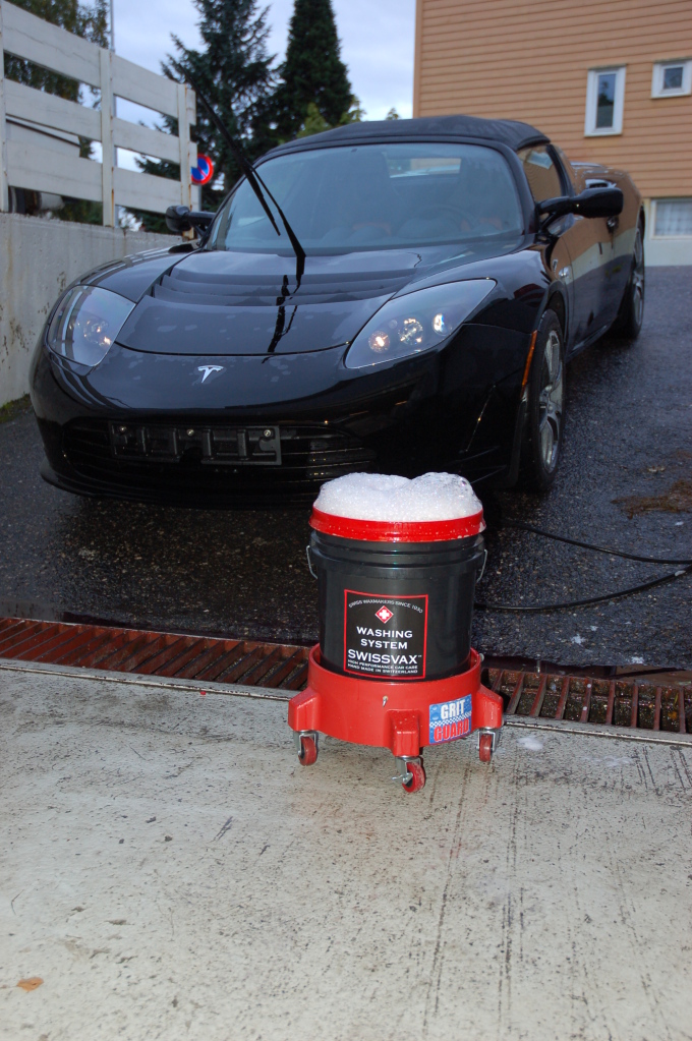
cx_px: 346
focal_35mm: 40
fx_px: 1170
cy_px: 520
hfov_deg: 32.9
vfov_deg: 48.0
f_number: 3.8
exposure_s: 1/60
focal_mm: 27
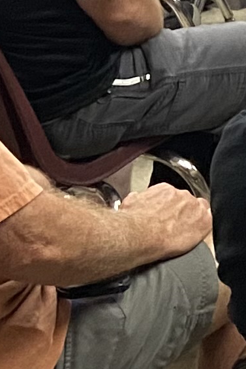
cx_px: 859
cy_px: -6
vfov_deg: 10.6
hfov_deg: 6.3
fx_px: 1977
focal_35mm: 193
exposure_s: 1/60
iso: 200
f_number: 1.8
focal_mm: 4.25
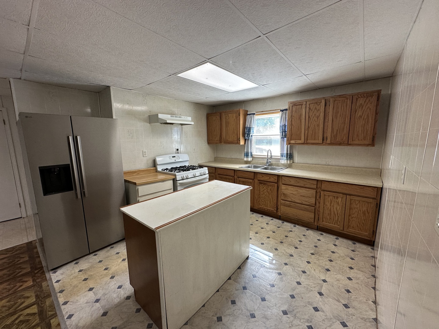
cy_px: 164
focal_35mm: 14
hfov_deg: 102.1
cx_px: 220
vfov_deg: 85.7
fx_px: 178
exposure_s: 1/122
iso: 125
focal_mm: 2.22
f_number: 2.2
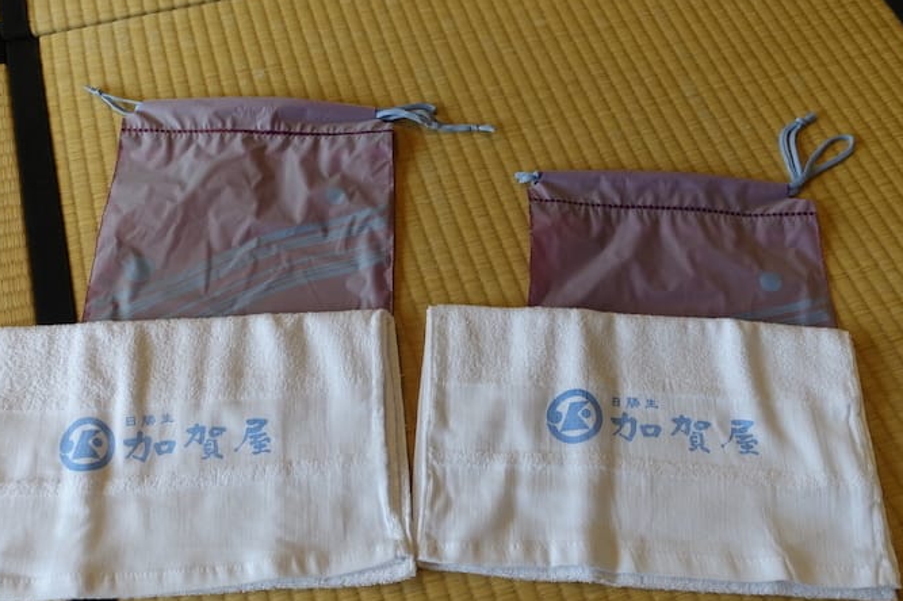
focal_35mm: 36
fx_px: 903
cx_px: 394
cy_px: 305
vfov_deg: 36.8
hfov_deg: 53.0
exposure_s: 1/50
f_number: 2.8
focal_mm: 11
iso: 125
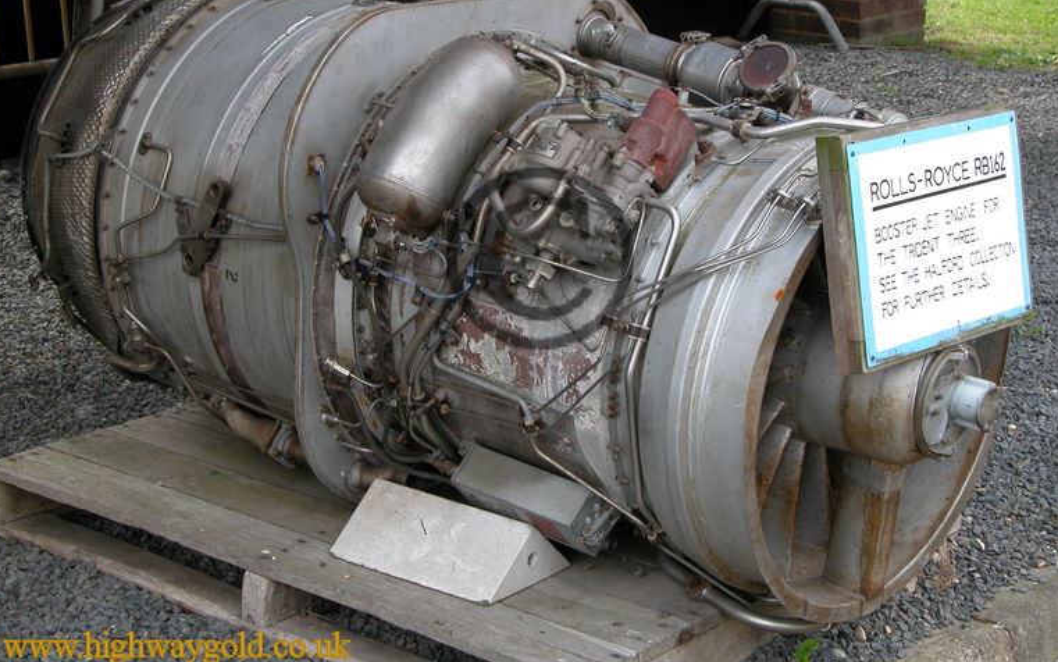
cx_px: 539
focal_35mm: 78
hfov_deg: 26.5
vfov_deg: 16.7
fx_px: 2250
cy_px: 259
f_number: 4.2
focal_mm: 17.8
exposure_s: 1/167
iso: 100
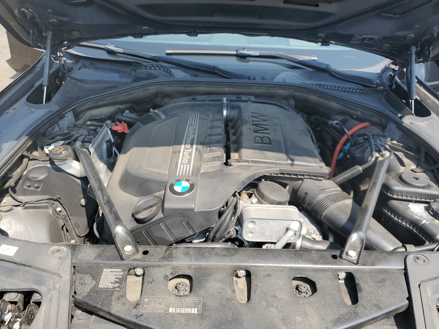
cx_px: 220
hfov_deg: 67.3
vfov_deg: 53.1
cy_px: 164
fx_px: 330
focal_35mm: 26
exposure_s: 1/1000
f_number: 1.5
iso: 50
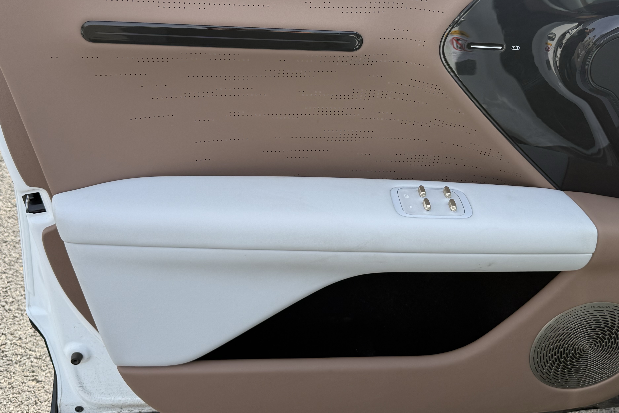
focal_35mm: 38
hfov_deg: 50.6
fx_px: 653
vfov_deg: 34.5
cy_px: 117
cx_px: 350
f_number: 1.78
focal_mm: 6.76
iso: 80
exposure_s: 1/1139
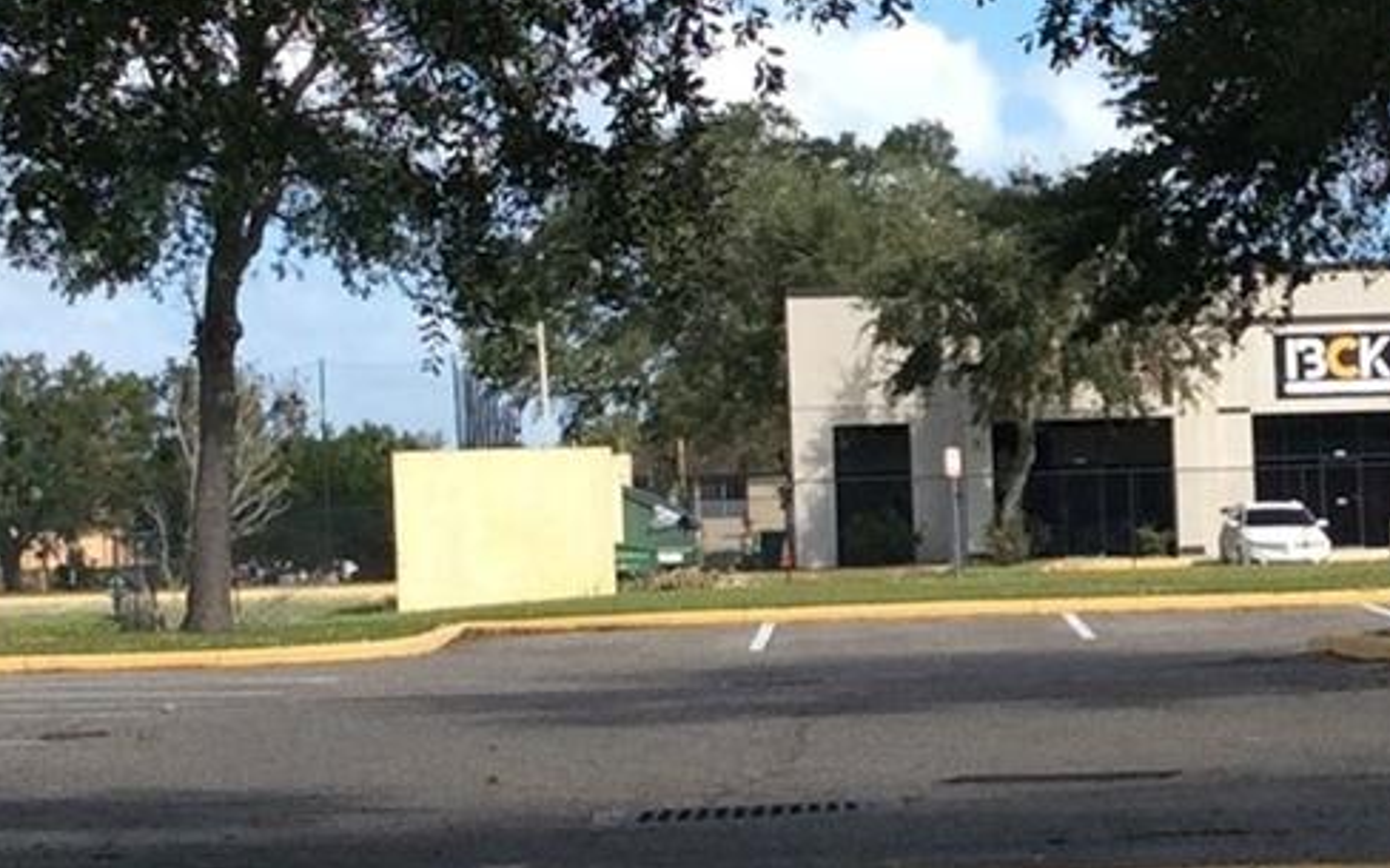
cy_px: 524
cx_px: 1433
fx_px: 4205
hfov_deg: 18.2
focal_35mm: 111
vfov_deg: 11.8
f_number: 2.4
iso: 32
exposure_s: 1/1059
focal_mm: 3.3
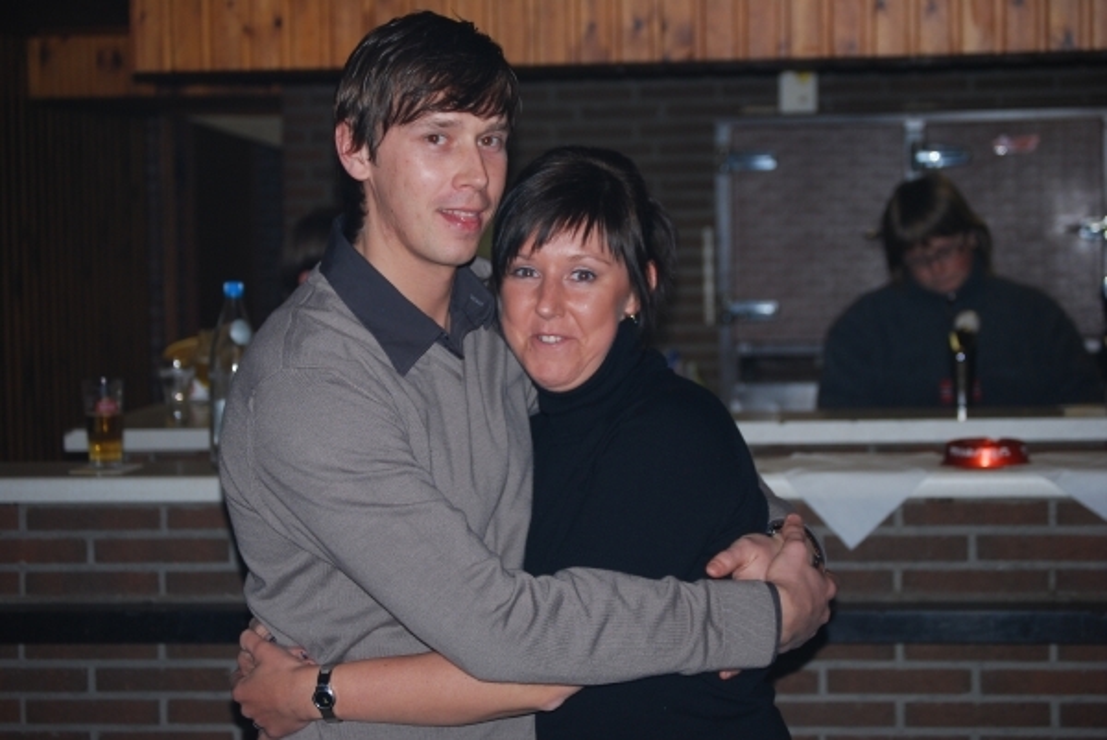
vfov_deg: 16.6
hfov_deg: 24.6
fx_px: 2539
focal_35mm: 82
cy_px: 370
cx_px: 554
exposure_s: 1/60
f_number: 4
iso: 200
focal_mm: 55
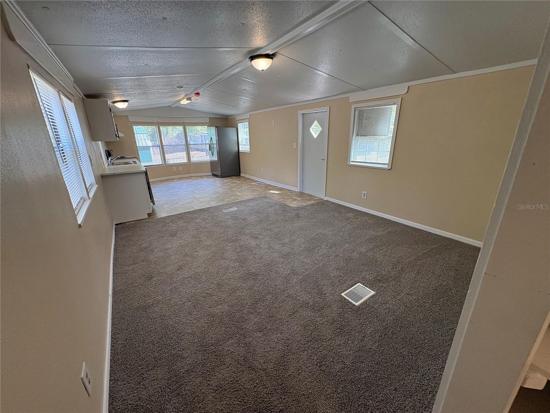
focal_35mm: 14
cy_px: 206
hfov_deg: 102.1
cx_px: 275
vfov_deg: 85.7
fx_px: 222
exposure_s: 1/120
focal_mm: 2.22
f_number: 2.2
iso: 100
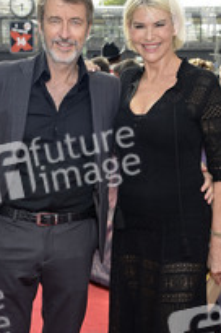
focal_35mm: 86
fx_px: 795
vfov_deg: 23.5
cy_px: 247
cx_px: 104
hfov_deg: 15.8
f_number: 5.6
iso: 400
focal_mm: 44
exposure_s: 1/200
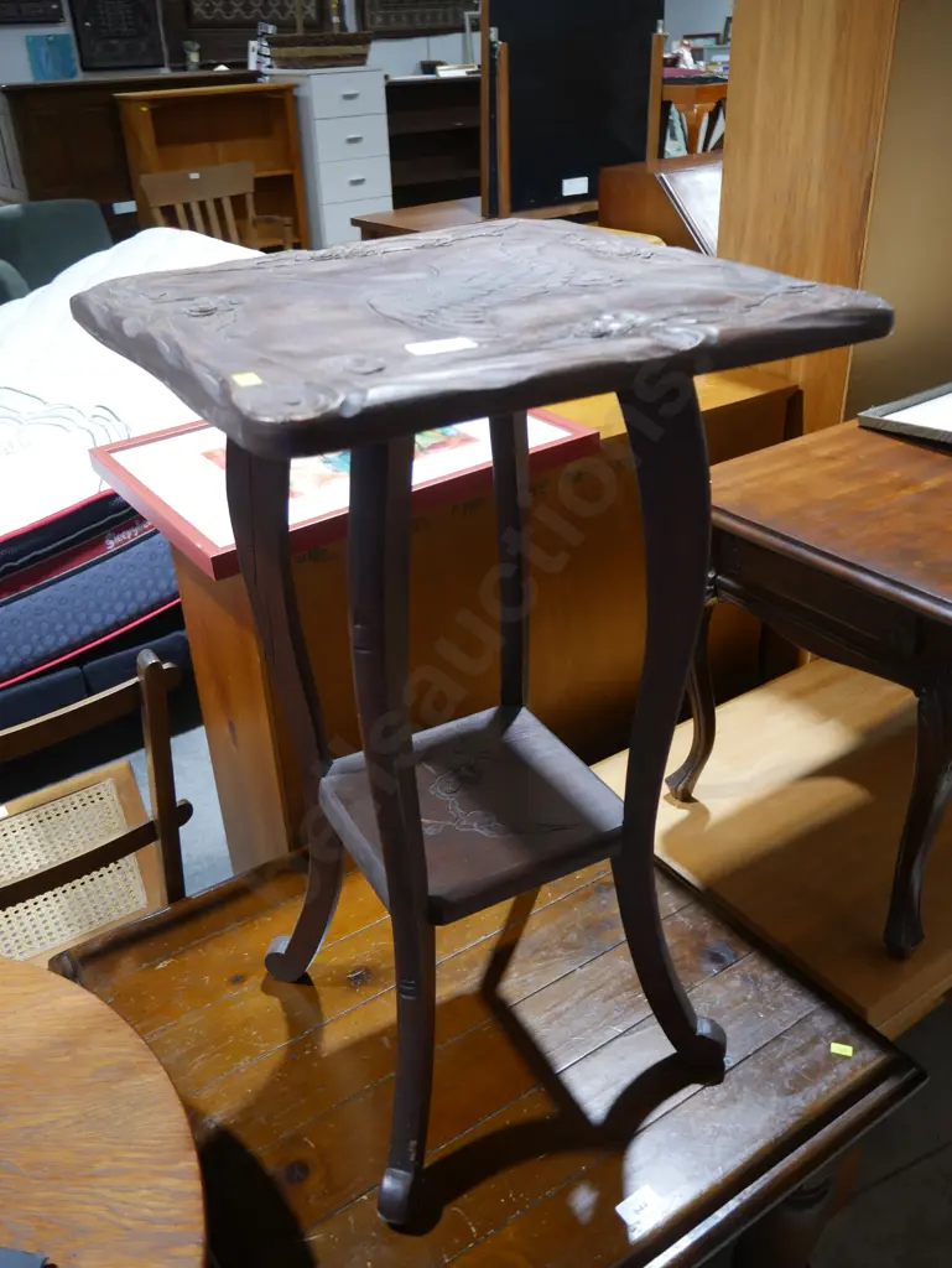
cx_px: 476
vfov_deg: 63.4
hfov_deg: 49.8
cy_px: 634
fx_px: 1026
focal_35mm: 28
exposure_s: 1/60
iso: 500
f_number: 3.5
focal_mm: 14
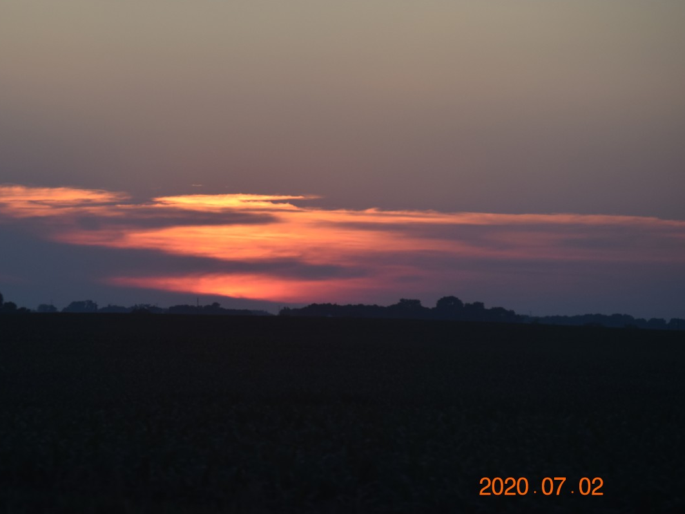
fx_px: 4711
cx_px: 251
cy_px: 240
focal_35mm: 238
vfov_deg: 6.2
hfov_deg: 8.3
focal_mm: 130
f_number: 5.6
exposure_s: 1/500
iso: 400
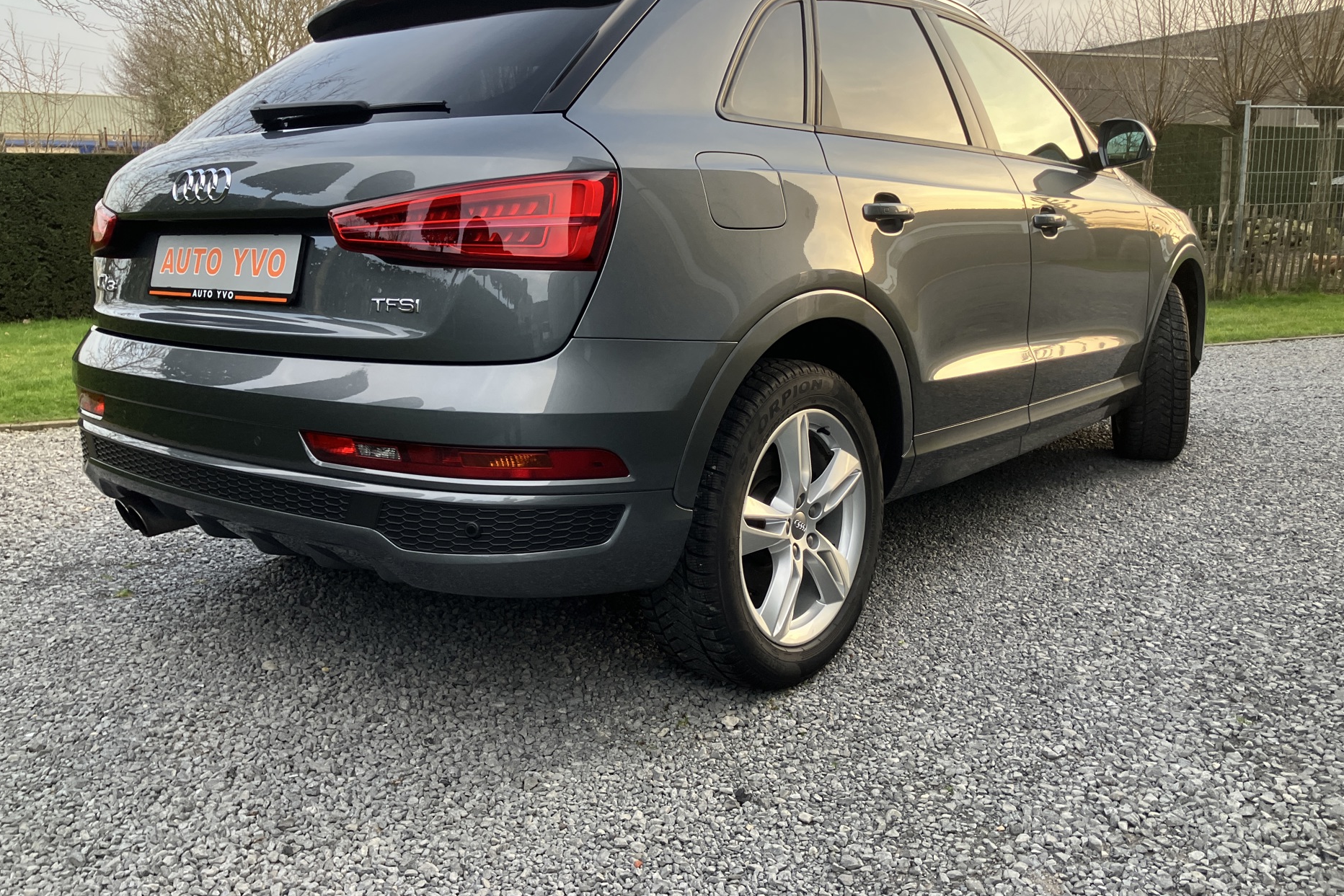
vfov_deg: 43.6
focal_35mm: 30
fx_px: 1120
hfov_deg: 61.9
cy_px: 401
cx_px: 663
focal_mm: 3.99
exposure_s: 1/121
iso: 80
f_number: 1.8
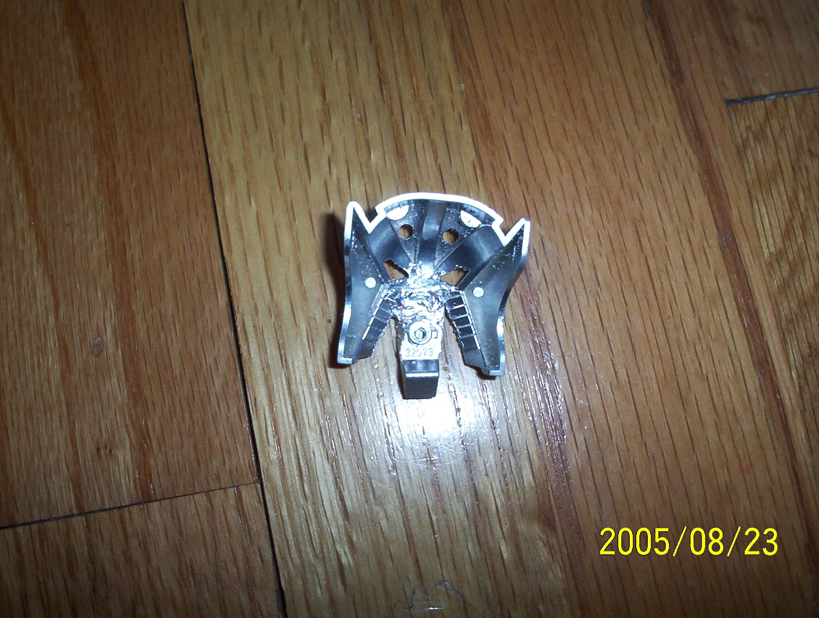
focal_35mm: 39
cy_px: 309
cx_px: 410
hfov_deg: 47.8
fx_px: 925
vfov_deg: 37.0
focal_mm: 6
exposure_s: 1/30
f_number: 4.5
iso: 140
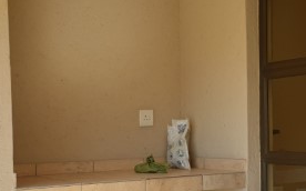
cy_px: 140
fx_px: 533
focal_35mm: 64
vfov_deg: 20.1
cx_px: 135
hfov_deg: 32.0
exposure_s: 1/480
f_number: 2.4
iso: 50
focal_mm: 4.3
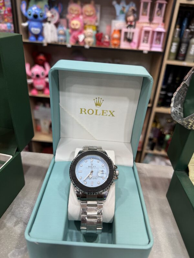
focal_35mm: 24
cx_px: 97
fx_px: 179
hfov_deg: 56.8
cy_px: 129
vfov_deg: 71.6
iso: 100
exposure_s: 1/100
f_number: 1.78
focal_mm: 6.76
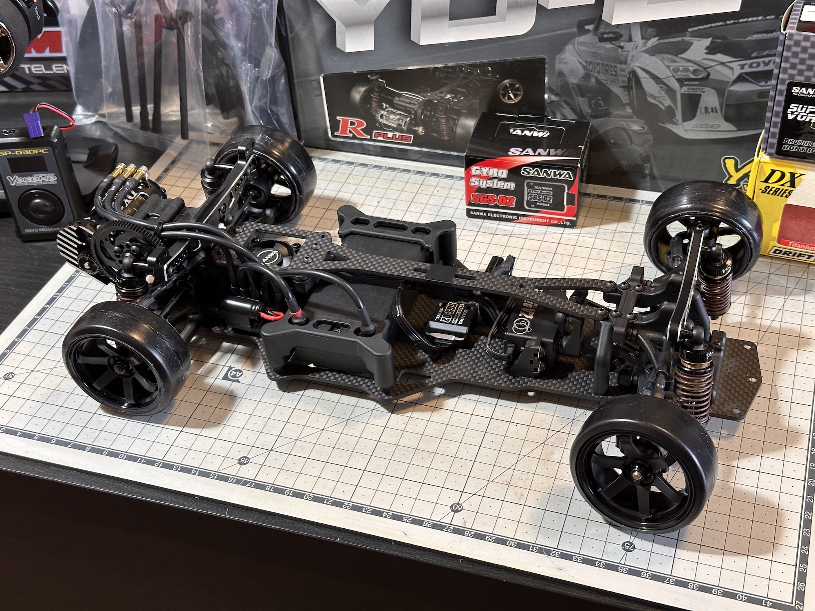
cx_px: 408
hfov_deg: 39.7
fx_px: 1130
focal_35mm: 48
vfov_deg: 30.3
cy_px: 306
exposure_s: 1/50
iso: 160
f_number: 1.78
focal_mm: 6.86
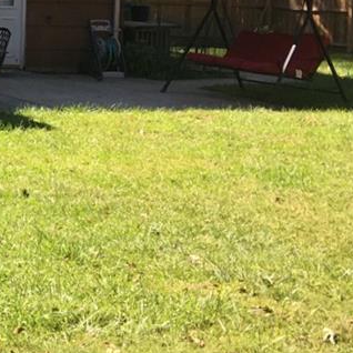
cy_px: -7
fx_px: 1396
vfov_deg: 14.2
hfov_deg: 12.8
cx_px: -331
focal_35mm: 121
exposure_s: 1/416
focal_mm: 4.15
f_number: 2.2
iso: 25
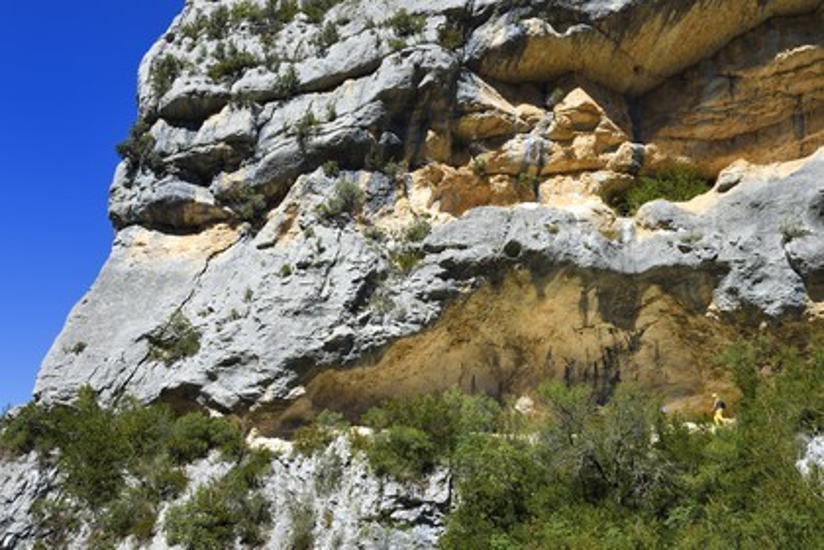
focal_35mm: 42
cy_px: 275
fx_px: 961
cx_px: 412
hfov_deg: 46.4
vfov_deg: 31.9
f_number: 13
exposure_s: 1/200
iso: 200
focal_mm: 42
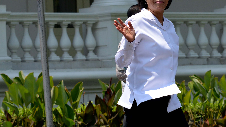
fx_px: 1145
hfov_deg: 11.3
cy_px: 98
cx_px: 148
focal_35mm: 191
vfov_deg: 6.4
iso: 400
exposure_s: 1/1000
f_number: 8
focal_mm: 92
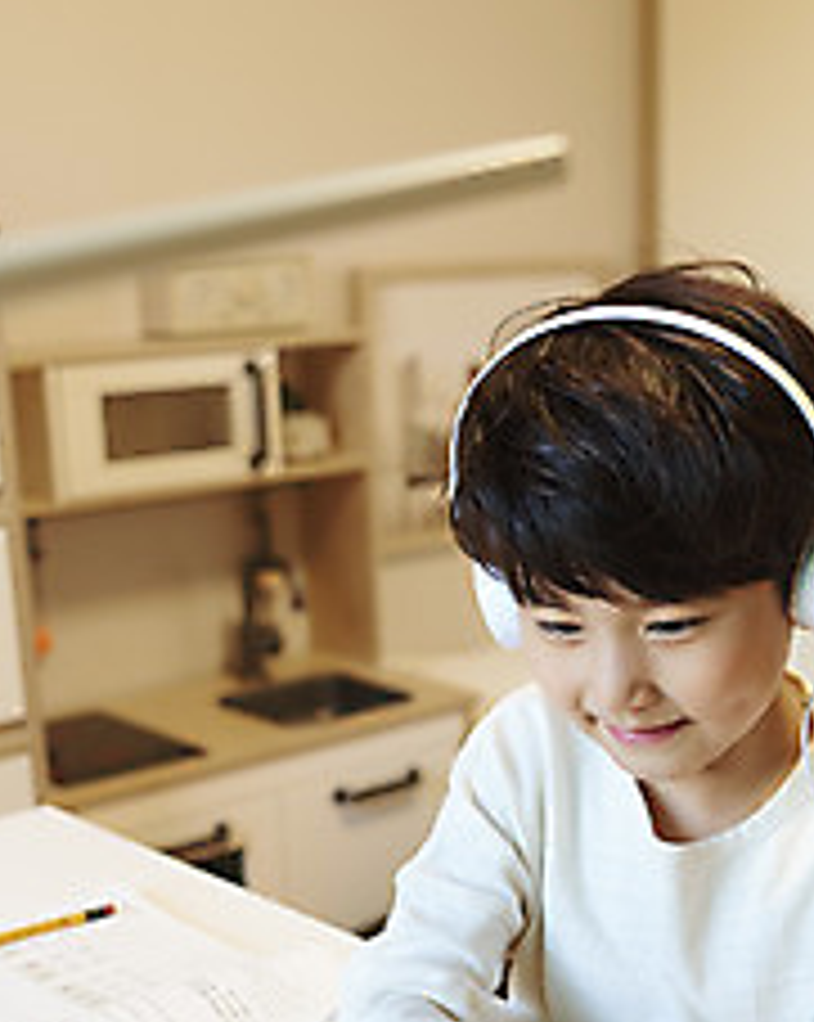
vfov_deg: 31.9
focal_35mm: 58
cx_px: 555
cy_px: 770
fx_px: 1750
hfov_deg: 26.0
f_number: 2.8
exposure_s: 1/100
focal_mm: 35
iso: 400
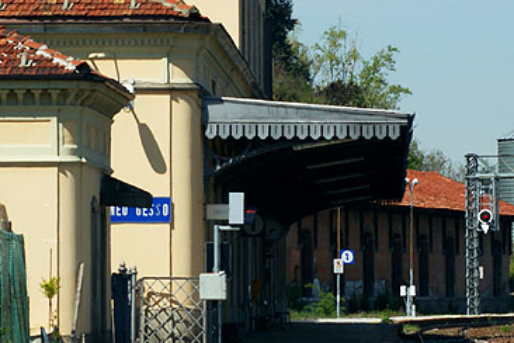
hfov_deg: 8.2
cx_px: 201
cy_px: 70
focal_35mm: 252
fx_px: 3598
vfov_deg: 5.4
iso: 200
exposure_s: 1/400
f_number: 10
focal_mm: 60
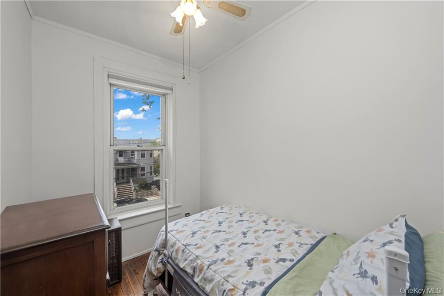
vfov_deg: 81.2
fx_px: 173
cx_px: 222
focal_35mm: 14
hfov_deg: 104.3
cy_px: 148
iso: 320
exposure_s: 1/15
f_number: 11
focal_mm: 14
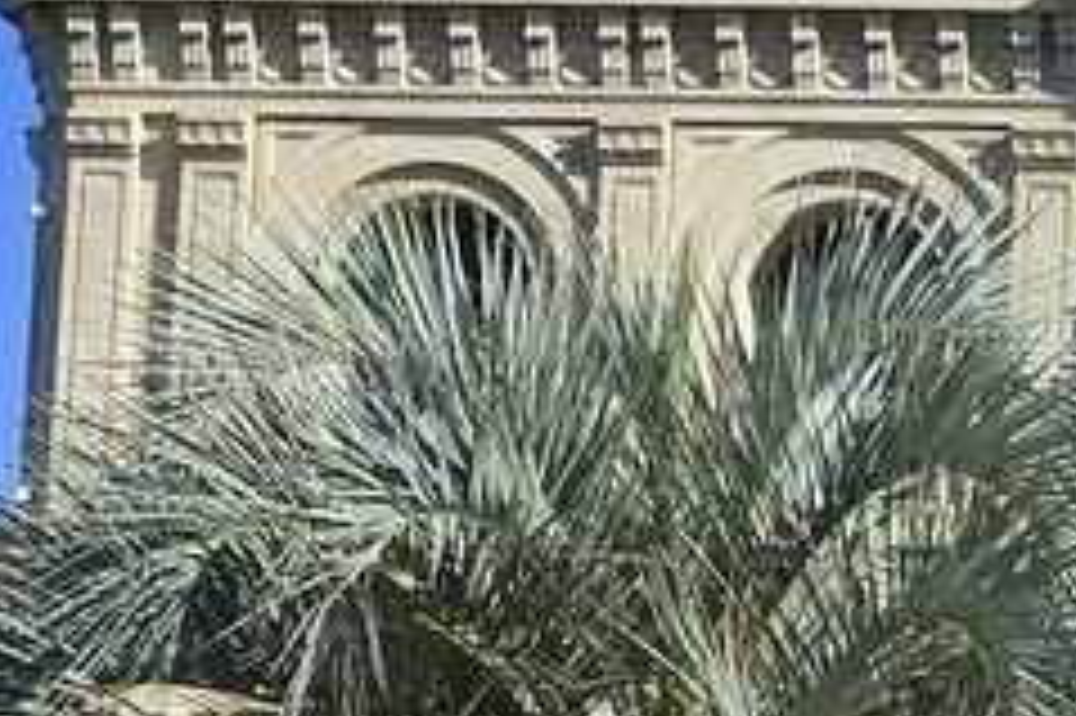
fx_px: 8004
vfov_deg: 5.1
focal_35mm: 268
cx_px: 3345
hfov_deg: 6.9
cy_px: 1207
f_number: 10
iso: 200
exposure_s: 1/320
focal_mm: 40
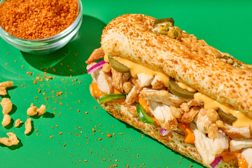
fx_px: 735
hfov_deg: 19.5
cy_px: 84
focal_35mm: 105
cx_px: 126
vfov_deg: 13.0
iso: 200
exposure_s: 1/200
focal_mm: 105
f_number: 13
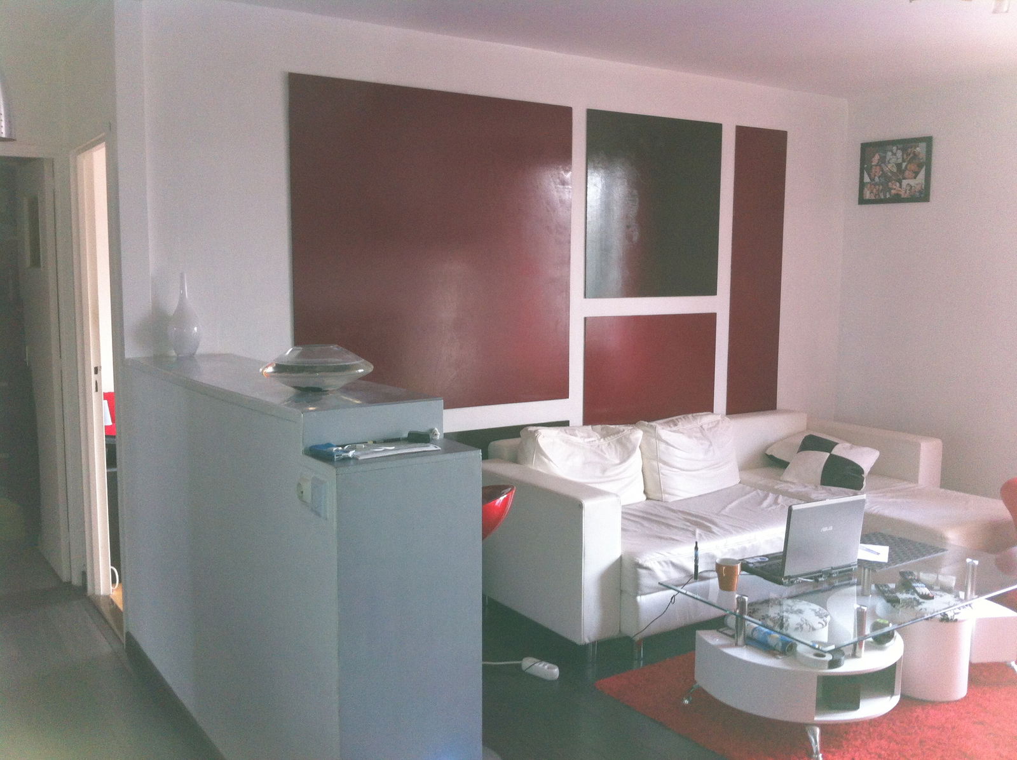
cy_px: 380
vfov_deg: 40.6
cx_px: 508
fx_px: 1027
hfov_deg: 52.7
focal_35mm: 35
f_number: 2.8
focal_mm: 3.85
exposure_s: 1/15
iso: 125
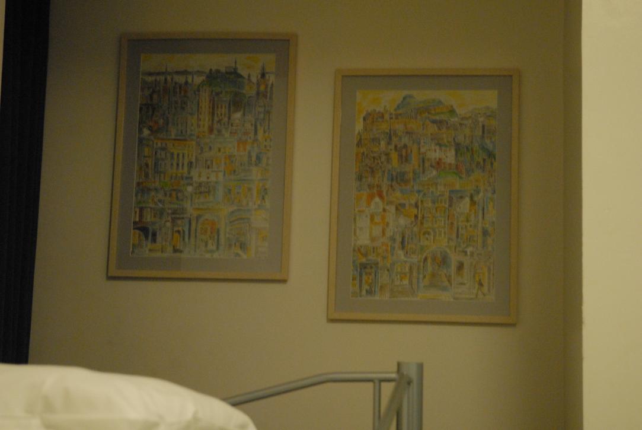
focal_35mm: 69
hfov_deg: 29.2
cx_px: 321
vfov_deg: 19.8
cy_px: 215
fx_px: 1232
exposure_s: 1/15
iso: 1600
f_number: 4.5
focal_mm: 46
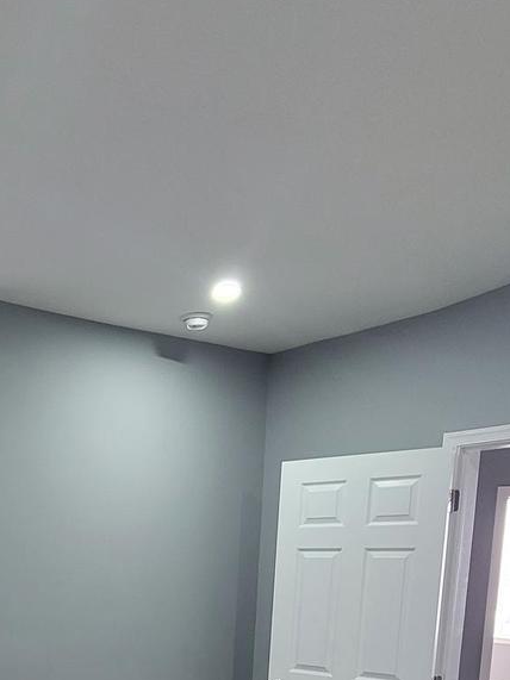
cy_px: 659
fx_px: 688
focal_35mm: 35
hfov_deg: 37.1
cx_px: 18
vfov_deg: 45.6
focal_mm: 2.2
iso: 250
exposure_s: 1/60
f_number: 2.2
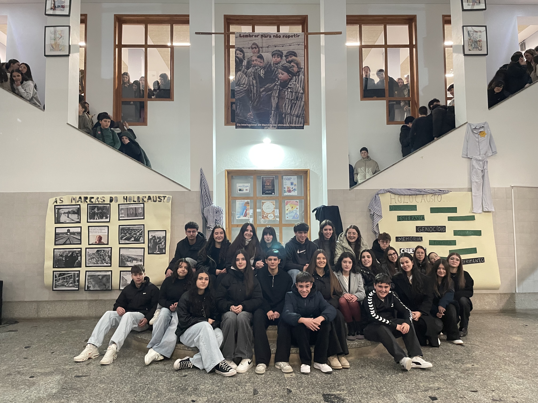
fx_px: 404
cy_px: 202
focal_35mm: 26
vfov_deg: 53.1
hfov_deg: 67.3
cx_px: 269
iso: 400
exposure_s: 1/33
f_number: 1.6
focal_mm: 4.2
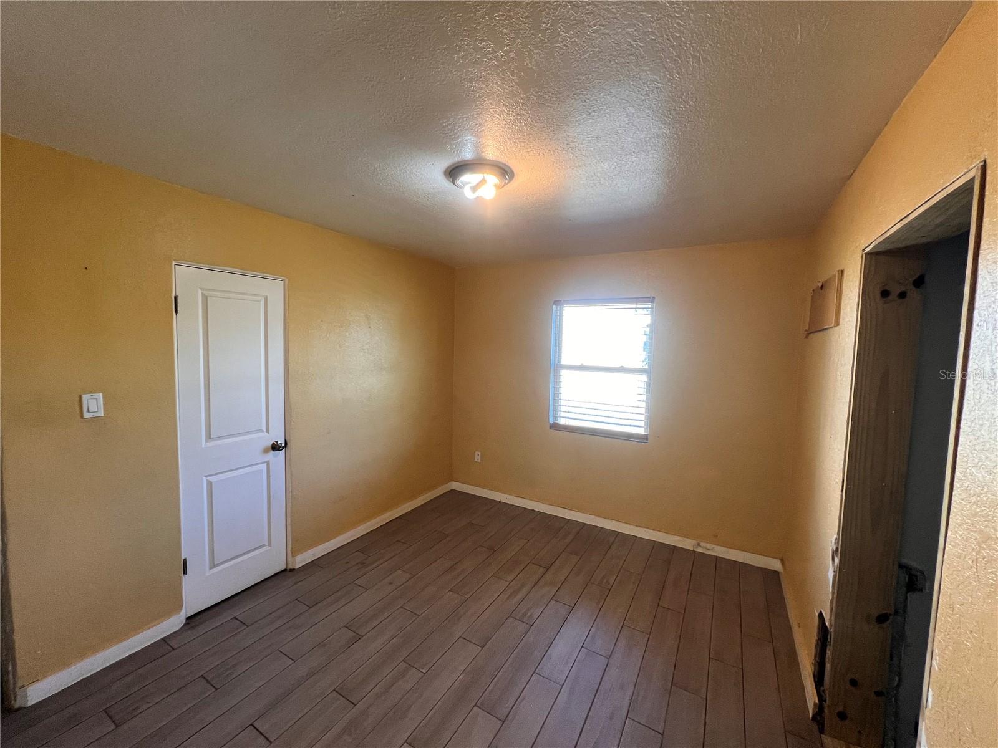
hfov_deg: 106.2
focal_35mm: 13
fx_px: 375
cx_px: 499
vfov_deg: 89.9
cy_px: 374
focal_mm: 1.57
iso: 160
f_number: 1.8
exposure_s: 1/120
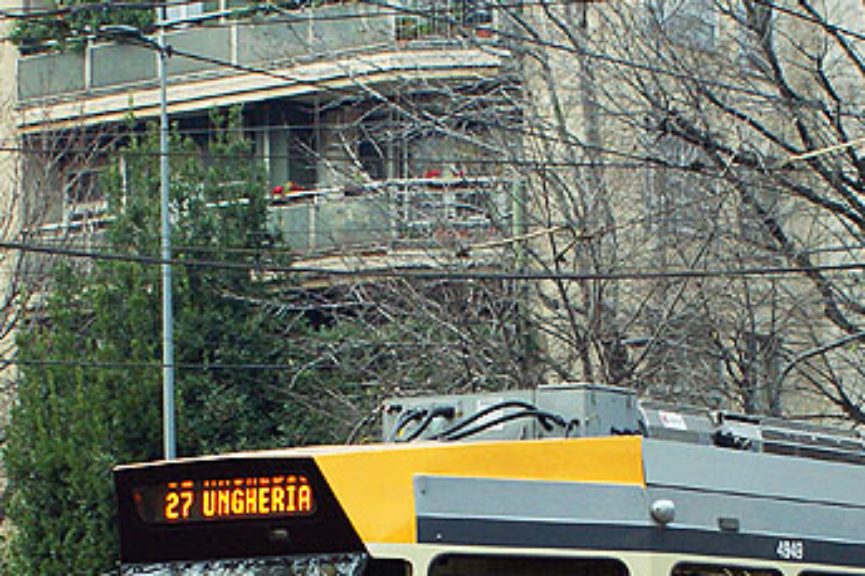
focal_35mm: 134
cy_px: 533
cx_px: 727
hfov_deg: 15.2
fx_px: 3218
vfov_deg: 10.2
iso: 400
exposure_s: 1/320
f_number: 4
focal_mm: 30
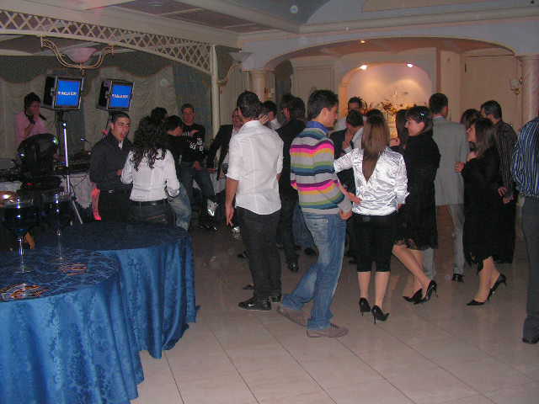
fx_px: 561
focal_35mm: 36
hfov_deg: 51.4
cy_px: 202
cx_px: 270
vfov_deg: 39.7
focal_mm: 6
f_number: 3.2
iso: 200
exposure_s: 1/40
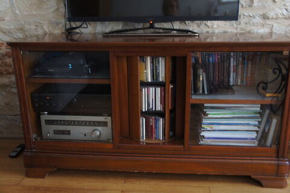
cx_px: 145
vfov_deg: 36.8
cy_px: 96
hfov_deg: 53.2
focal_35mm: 36
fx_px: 290
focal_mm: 24
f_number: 4
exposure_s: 1/3
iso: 1600
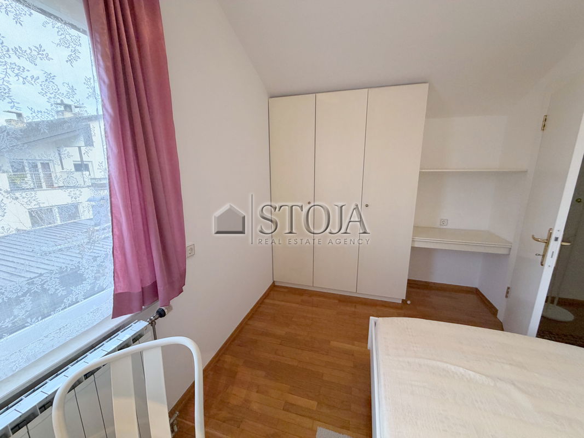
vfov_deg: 85.7
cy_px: 219
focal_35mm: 14
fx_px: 236
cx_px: 292
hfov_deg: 102.1
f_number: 2.2
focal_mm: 2.22
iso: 200
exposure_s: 1/100
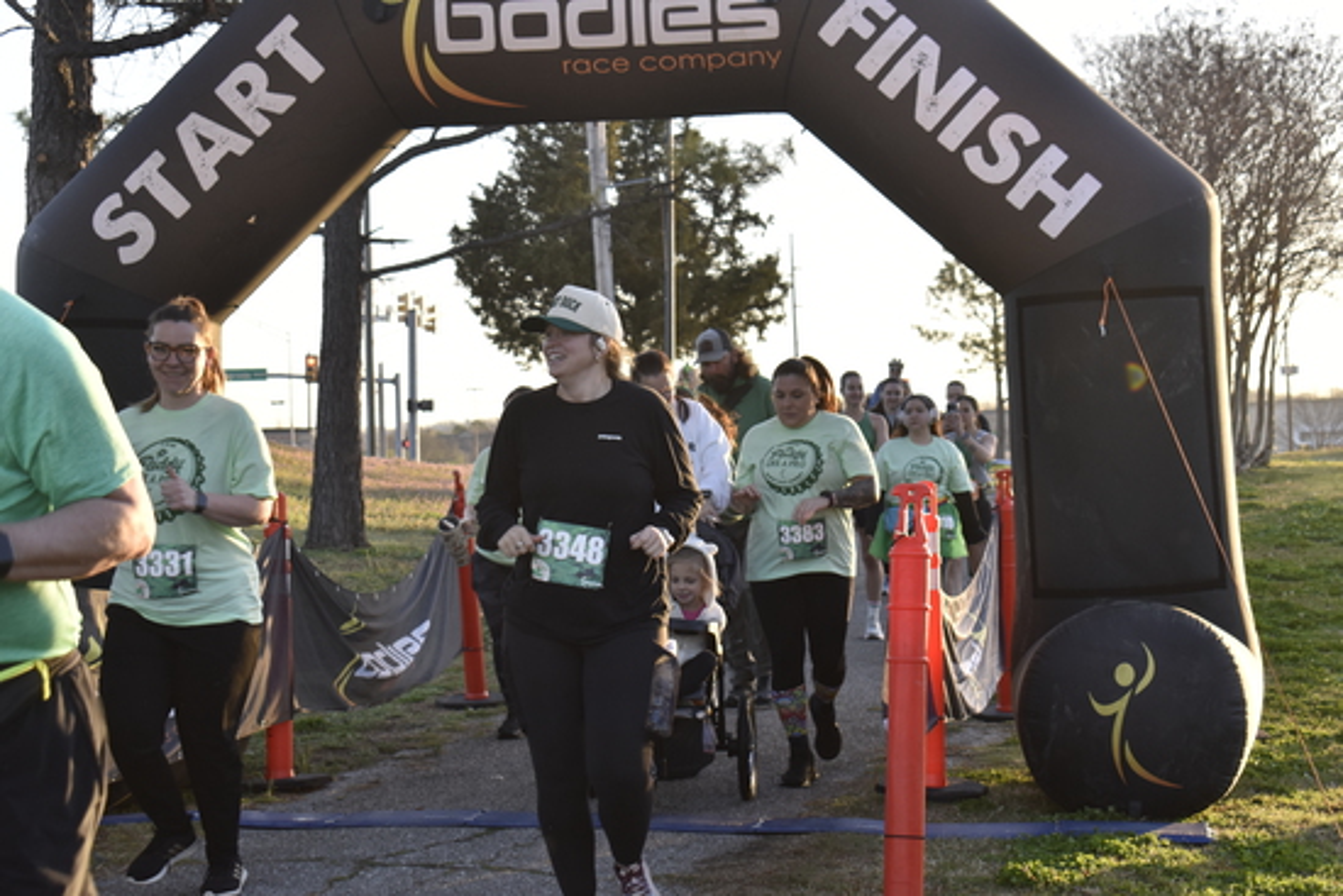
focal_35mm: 72
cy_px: 448
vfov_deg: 18.9
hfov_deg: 28.1
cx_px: 672
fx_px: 2687
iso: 400
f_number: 5.3
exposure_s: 1/250
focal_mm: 48
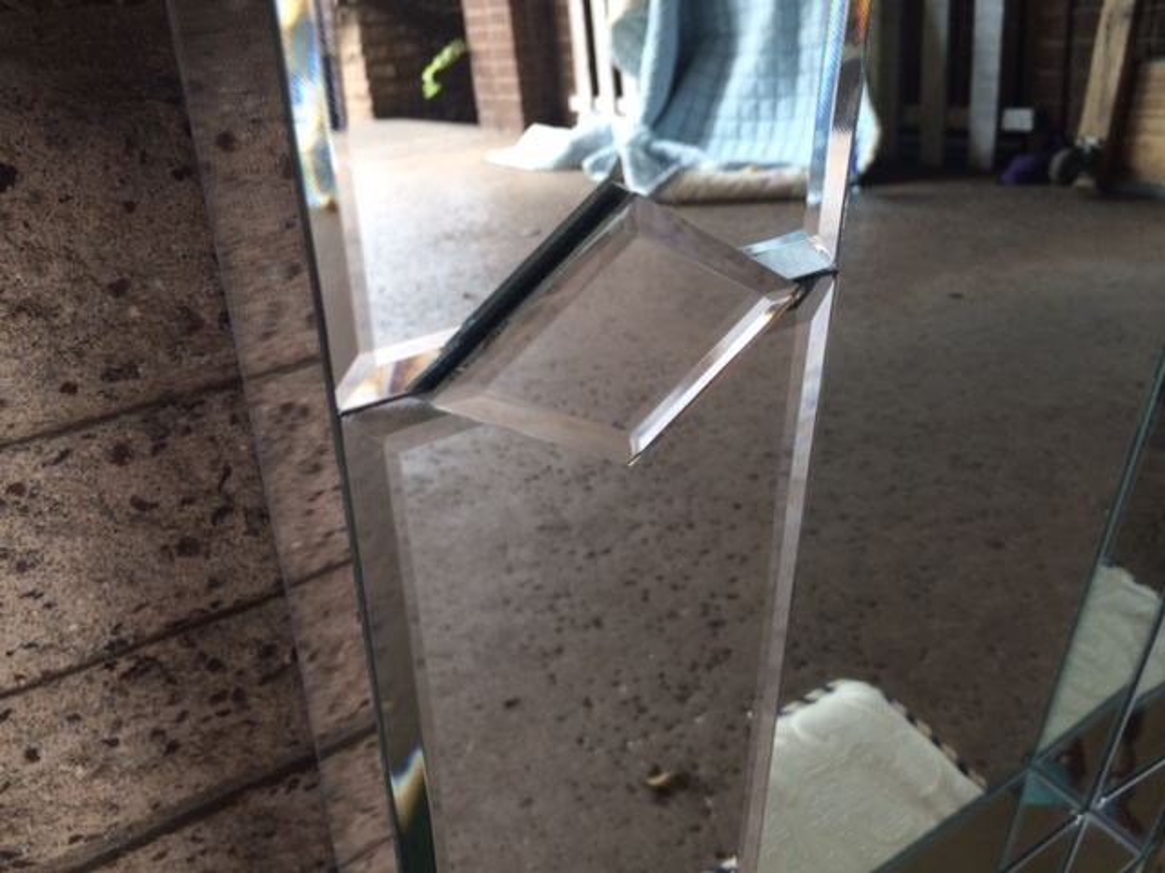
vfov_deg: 48.2
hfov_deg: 61.7
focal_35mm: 29
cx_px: 582
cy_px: 436
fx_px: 976
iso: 32
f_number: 2.2
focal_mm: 4.15
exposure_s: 1/221
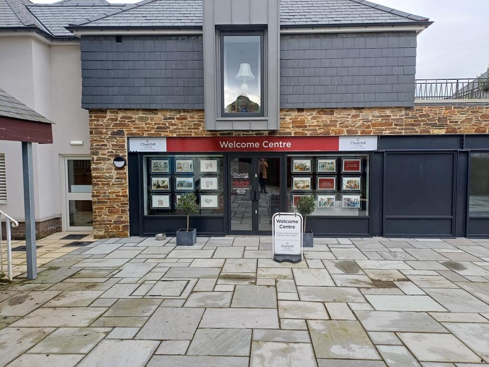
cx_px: 244
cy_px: 184
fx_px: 353
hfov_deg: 69.4
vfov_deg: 54.9
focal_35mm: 25
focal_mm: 4.65
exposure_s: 1/258
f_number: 1.8
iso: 50
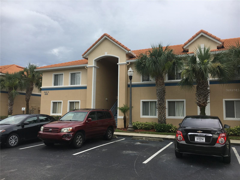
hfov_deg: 61.7
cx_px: 120
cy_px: 90
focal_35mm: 29
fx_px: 201
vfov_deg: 48.2
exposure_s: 1/986
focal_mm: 4.15
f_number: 2.2
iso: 25
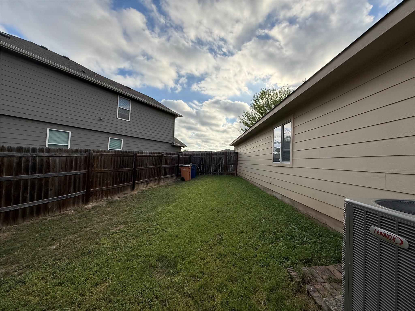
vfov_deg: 85.7
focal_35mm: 14
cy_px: 156
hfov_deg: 102.1
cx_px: 208
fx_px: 168
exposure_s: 1/2320
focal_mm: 2.22
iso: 64
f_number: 2.2
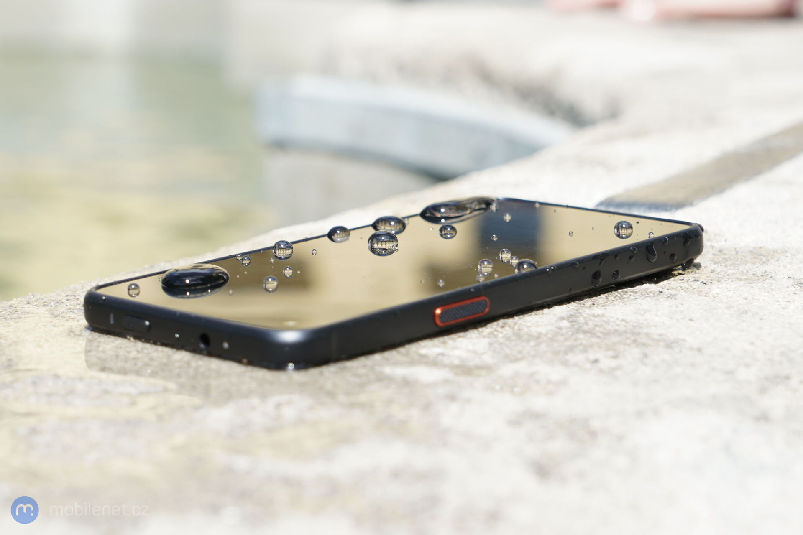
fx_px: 1561
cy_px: 268
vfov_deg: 19.5
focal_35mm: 70
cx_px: 402
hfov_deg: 28.8
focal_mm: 70
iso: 100
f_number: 7.1
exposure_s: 1/160
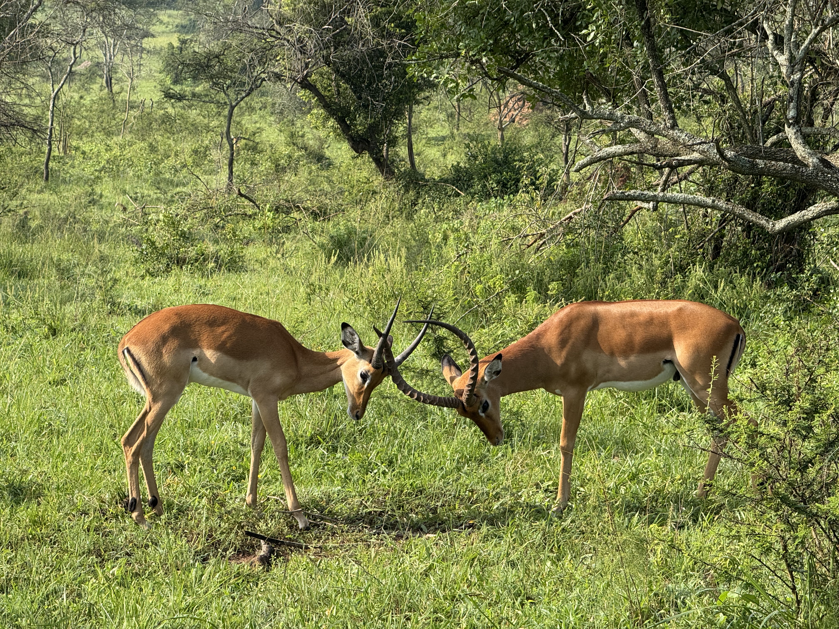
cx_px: 420
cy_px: 314
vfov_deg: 12.3
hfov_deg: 16.4
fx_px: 2908
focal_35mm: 120
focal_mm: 15.66
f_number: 2.8
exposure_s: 1/550
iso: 50
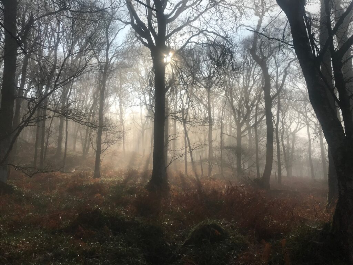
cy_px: 132
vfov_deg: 49.7
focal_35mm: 28
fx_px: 286
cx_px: 176
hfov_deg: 63.4
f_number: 1.8
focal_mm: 3.99
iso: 20
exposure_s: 1/3831
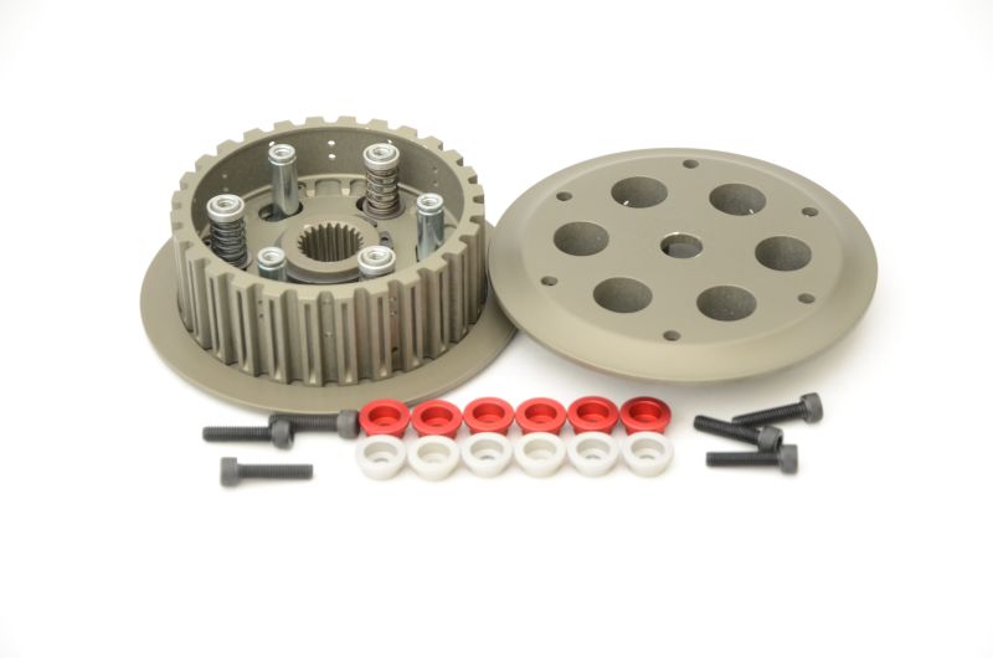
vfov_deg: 14.6
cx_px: 496
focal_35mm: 93
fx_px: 2560
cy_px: 329
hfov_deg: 22.0
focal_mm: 62
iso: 400
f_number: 5.6
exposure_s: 1/250
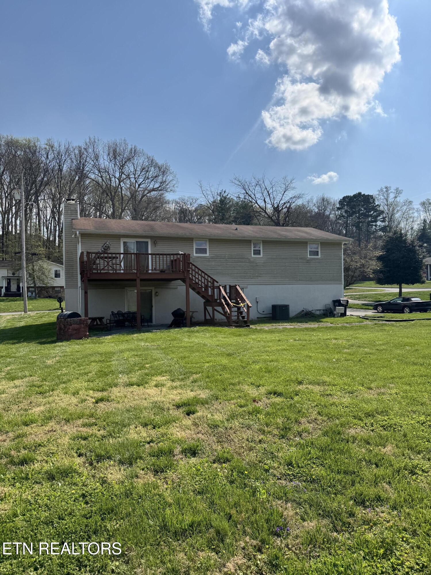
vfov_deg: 71.6
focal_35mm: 24
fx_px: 398
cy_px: 288
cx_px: 216
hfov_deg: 56.8
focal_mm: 6.76
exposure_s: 1/9009
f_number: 1.78
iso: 80
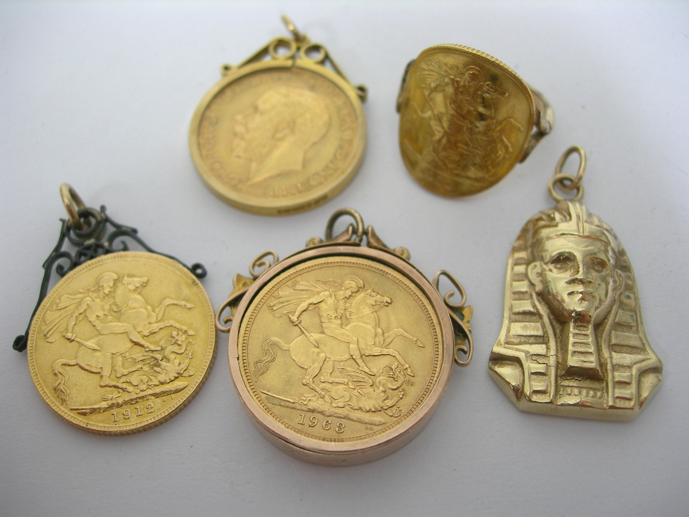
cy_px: 258
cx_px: 344
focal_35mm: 38
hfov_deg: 49.0
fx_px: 756
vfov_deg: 37.7
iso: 50
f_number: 2.8
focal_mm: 7.8
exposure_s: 1/39.2
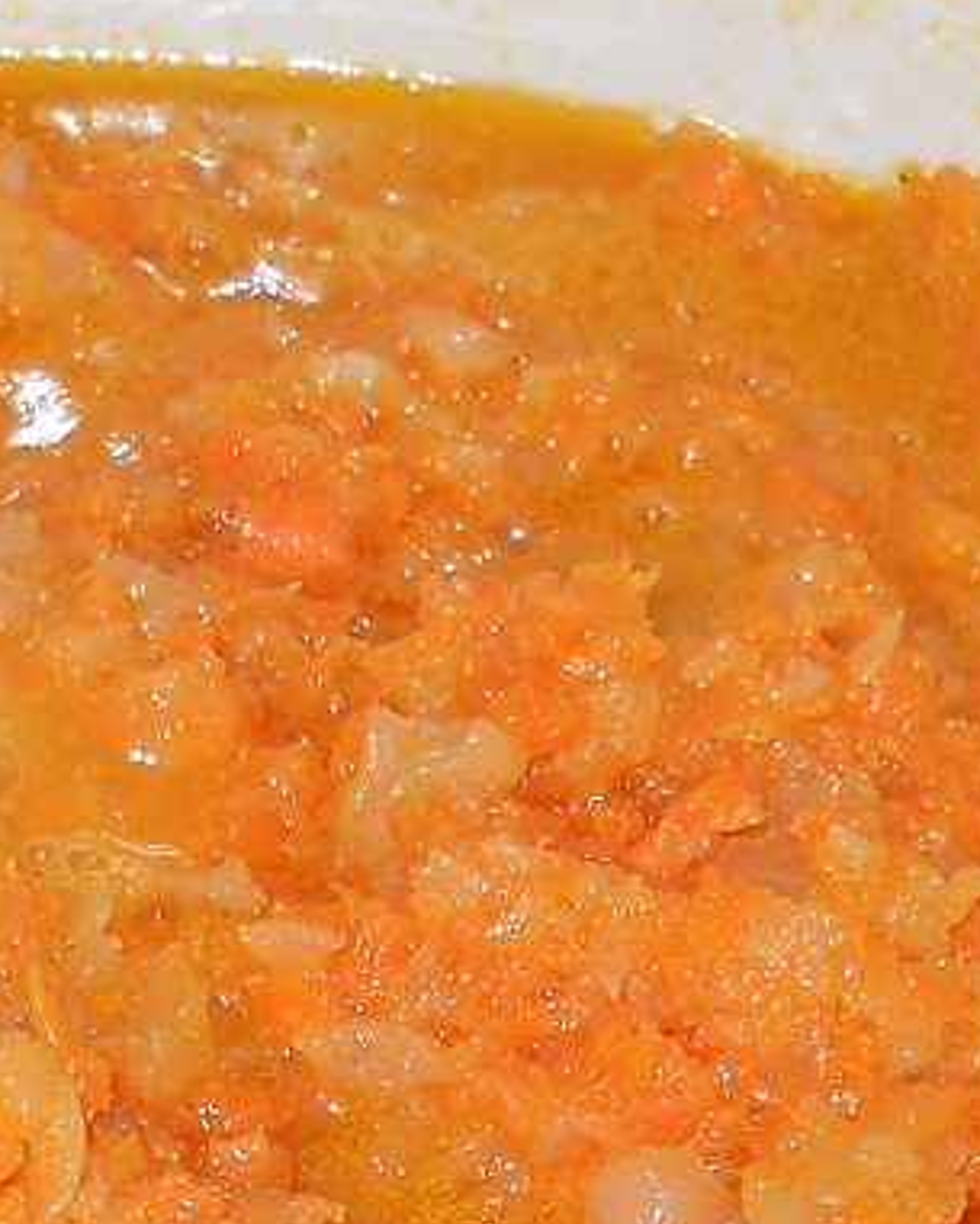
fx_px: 5472
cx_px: -63
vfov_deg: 12.4
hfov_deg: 10.1
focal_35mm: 151
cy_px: 1597
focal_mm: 6.72
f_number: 5.5
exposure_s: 1/30
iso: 80
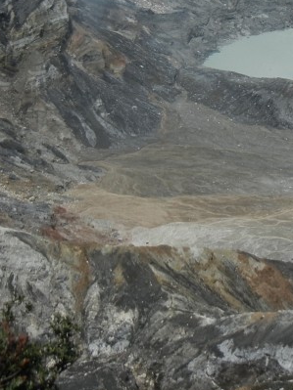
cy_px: 82
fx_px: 869
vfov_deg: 25.0
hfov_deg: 18.6
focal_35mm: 77
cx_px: 298
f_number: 7
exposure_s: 1/933
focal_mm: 5.4
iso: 160
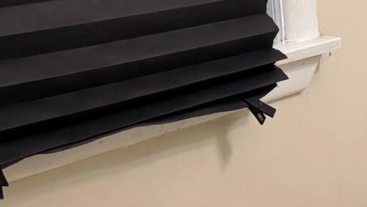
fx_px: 1120
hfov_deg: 16.9
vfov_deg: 10.3
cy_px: 289
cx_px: 553
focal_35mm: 115
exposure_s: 1/120
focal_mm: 5.96
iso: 125
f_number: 1.6
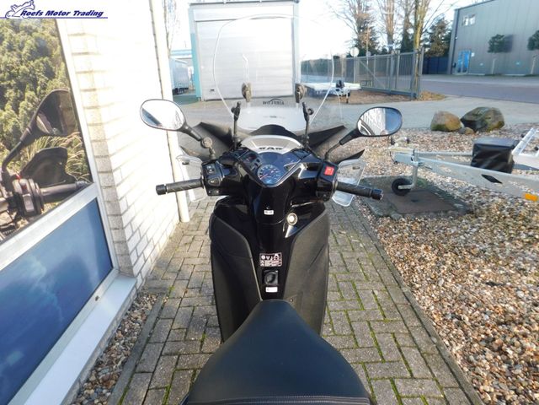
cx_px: 270
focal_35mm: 23
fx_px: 358
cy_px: 202
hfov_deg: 73.9
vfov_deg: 58.9
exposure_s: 1/125
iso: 125
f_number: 3
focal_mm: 4
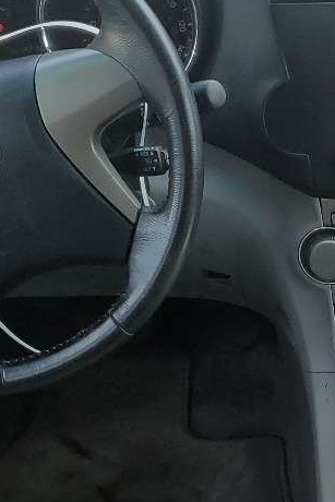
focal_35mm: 94
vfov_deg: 21.4
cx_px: 338
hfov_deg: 14.3
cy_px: 414
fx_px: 1311
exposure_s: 1/714
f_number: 1.5
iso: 50
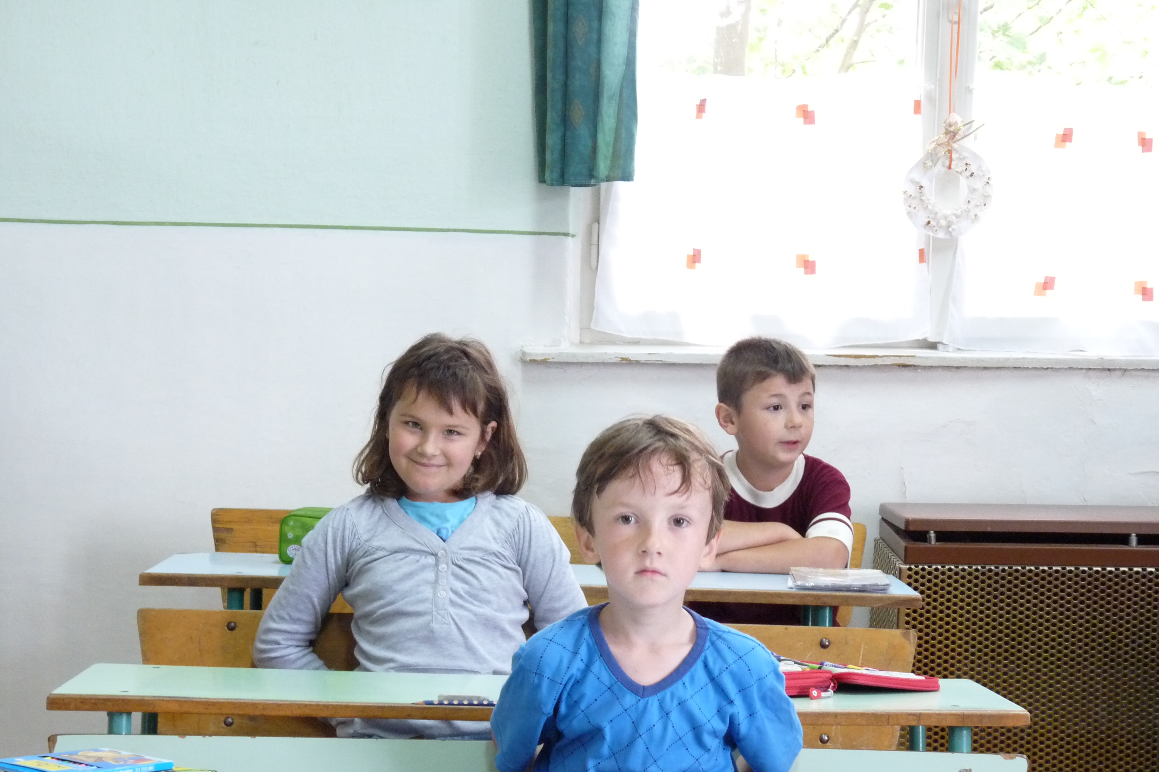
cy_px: 409
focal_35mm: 82
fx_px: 2640
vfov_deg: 16.7
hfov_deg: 24.8
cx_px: 584
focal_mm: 13.8
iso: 400
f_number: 3.4
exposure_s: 1/25
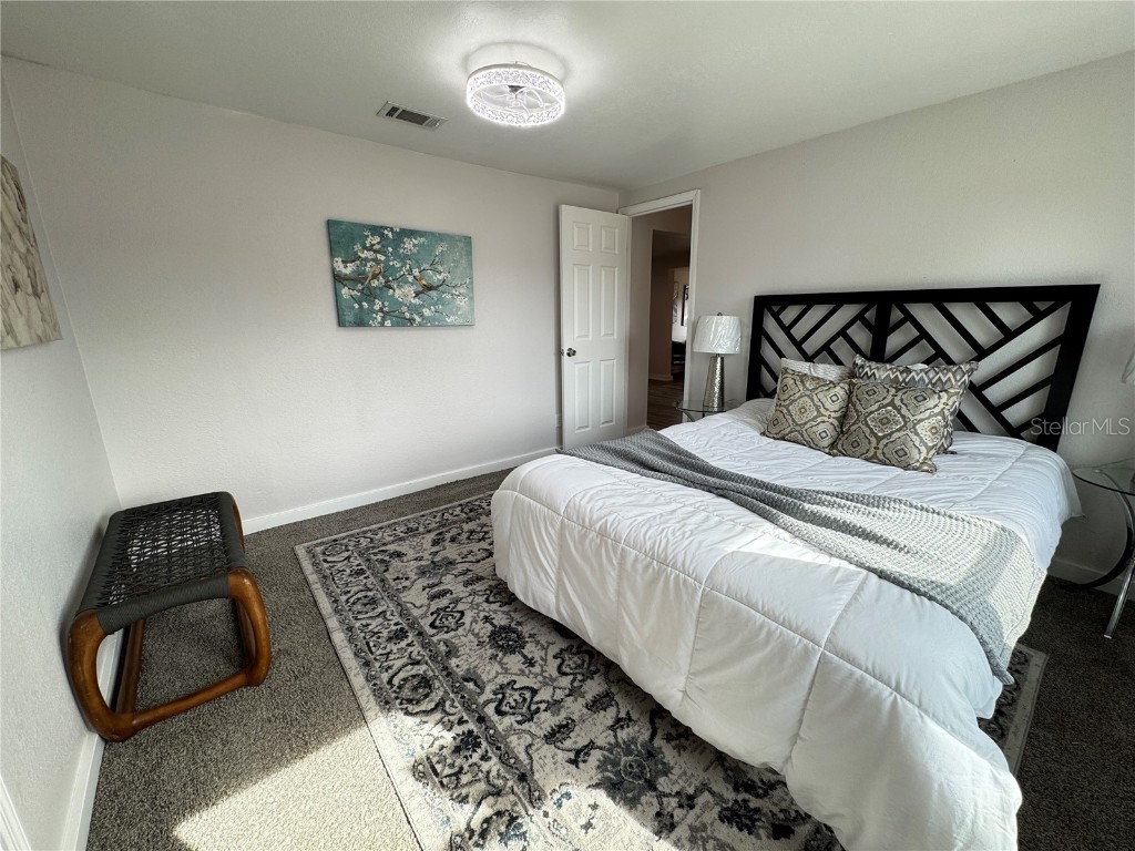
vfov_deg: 85.7
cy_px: 426
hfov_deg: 102.1
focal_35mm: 14
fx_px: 459
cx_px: 568
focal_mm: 2.22
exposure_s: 1/120
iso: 64
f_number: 2.2
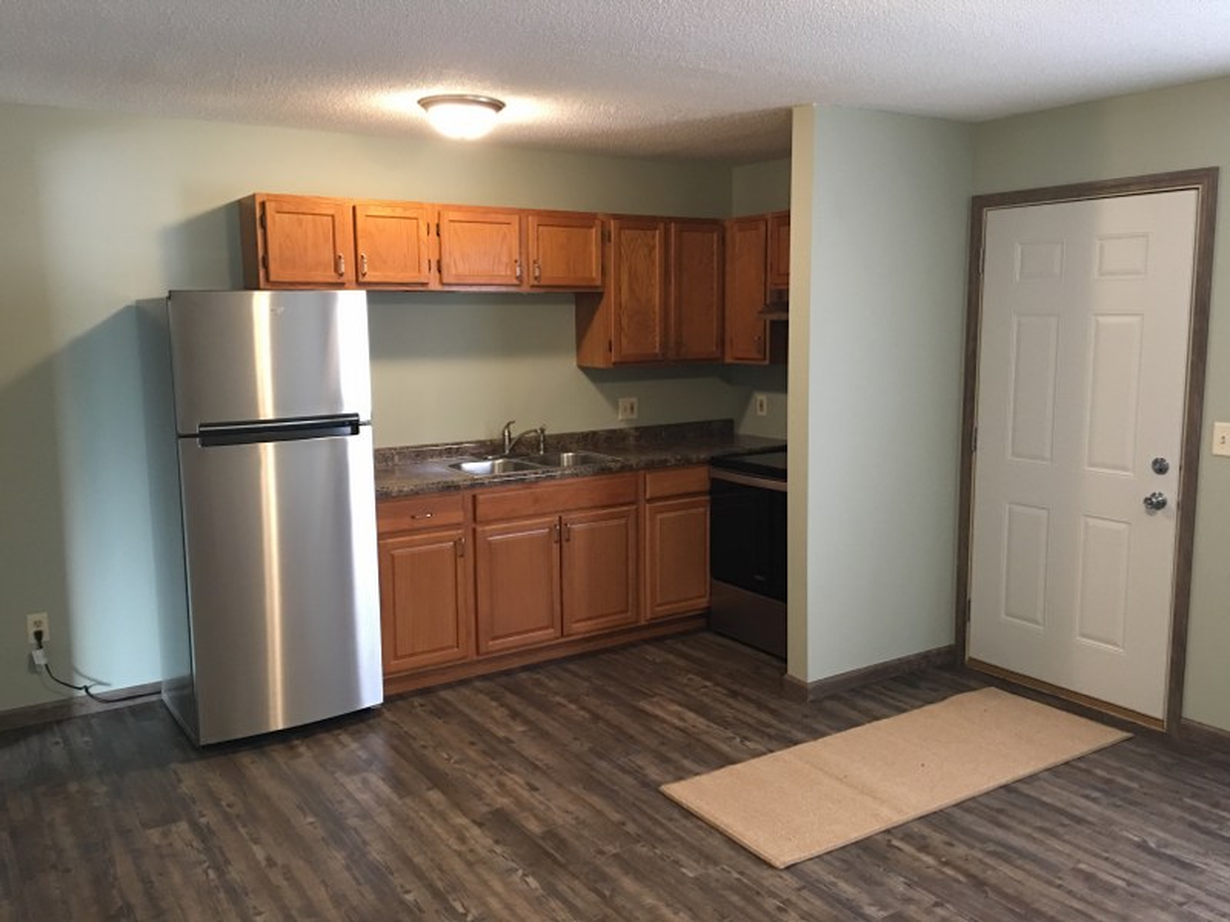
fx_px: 1030
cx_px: 615
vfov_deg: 48.2
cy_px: 461
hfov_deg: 61.7
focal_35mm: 29
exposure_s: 1/15
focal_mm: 4.15
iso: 100
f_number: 2.2
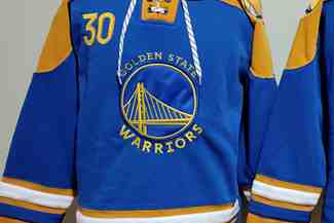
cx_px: 285
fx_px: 483
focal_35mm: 52
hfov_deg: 36.4
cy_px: 102
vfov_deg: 26.0
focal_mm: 5.42
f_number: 1.89
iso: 406
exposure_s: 1/33.3
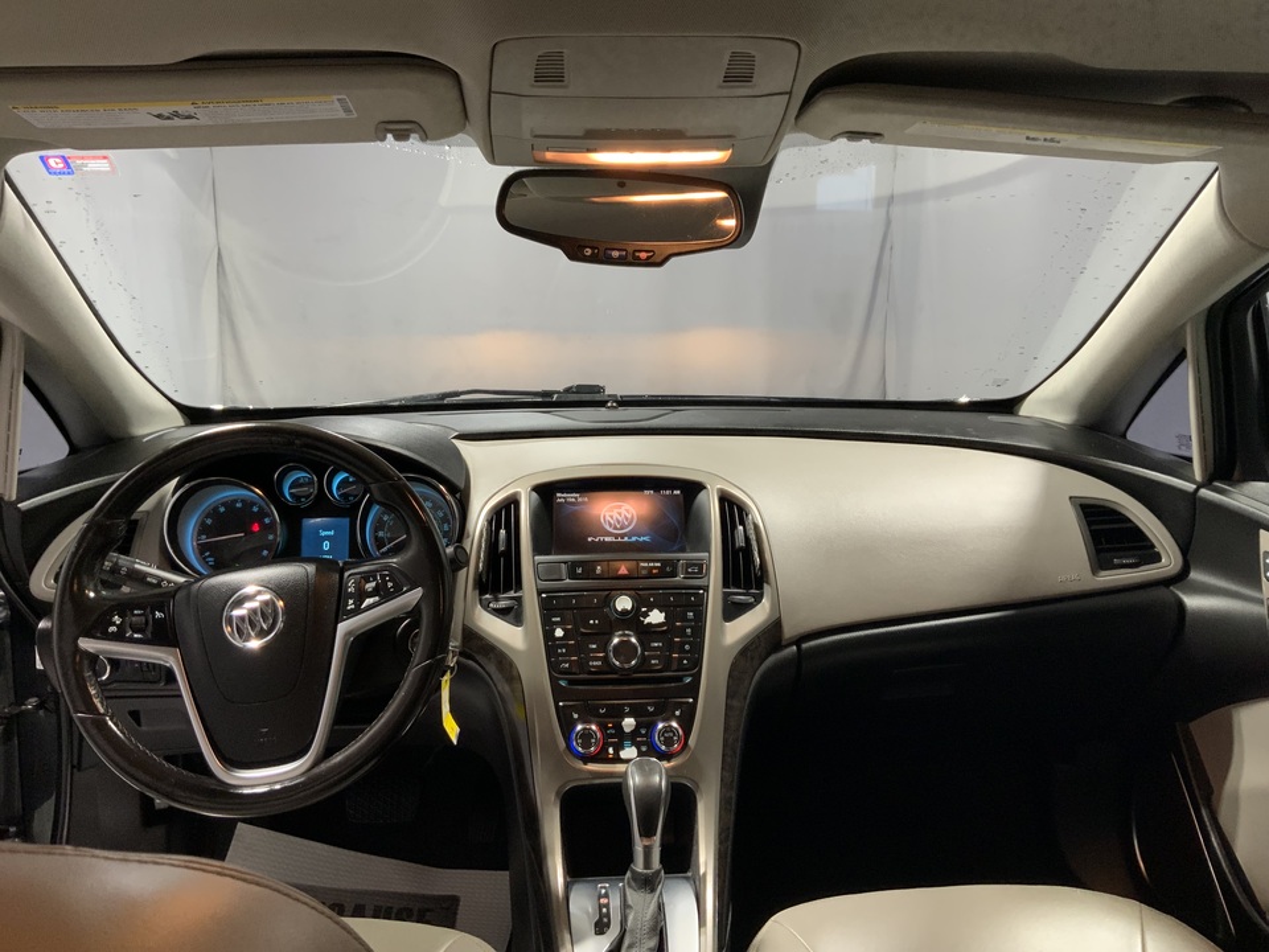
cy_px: 476
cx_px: 634
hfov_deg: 61.7
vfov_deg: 48.2
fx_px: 1063
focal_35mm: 29
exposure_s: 1/60
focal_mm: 3
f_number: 1.8
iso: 100
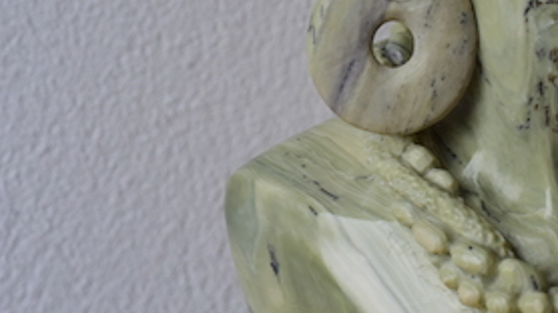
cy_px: 171
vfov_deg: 10.7
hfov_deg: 18.3
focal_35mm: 113
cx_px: 600
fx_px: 1671
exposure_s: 1/50
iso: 1800
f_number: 8
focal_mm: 50
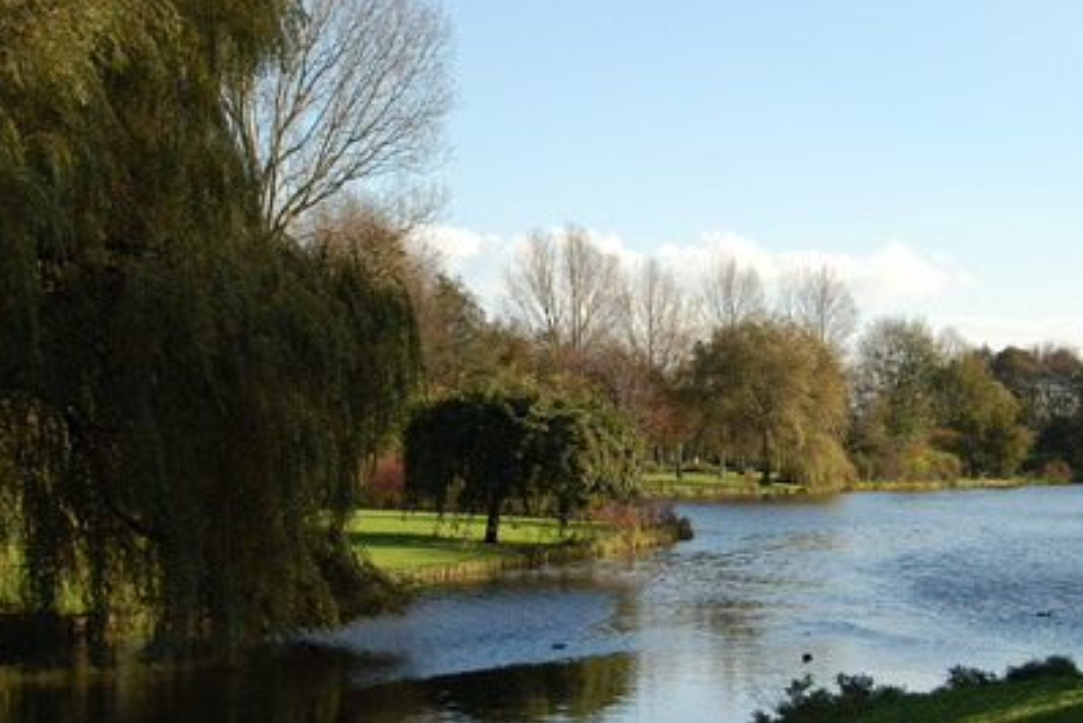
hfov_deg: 21.3
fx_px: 2876
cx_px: 608
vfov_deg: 14.3
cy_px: 366
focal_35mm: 96
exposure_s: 1/250
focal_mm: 55
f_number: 10
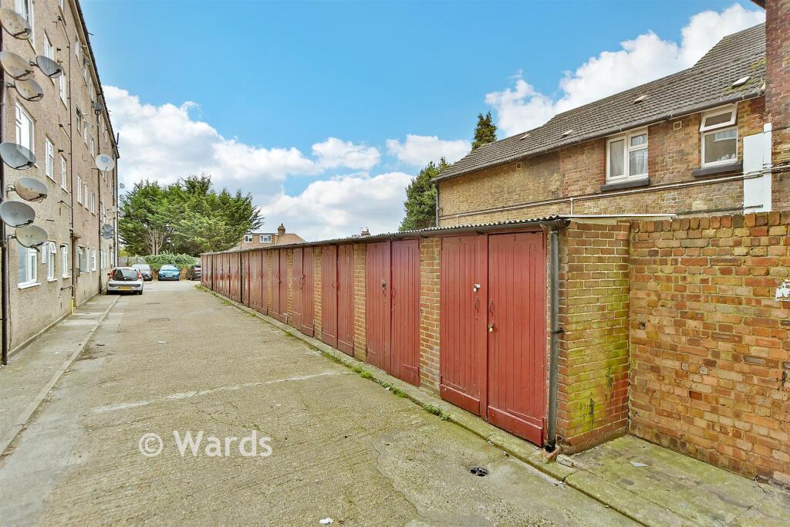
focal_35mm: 18
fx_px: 395
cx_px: 395
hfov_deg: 90.0
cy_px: 264
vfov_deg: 67.4
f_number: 7.1
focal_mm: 12
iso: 500
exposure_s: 1/200
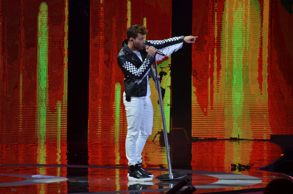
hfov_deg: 6.9
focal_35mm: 300
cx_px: 146
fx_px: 2436
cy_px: 97
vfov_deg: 4.6
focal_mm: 200
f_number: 5.6
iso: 800
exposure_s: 1/125
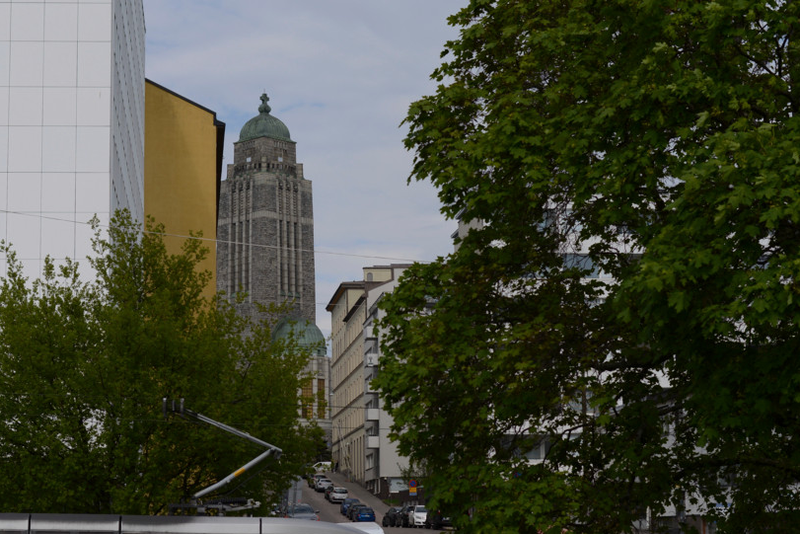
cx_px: 329
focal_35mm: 74
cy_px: 308
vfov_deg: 18.4
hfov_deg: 27.3
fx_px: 1645
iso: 160
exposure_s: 1/4000
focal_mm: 50
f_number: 4.5
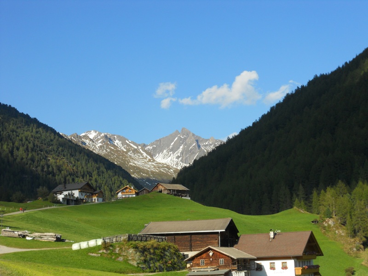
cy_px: 138
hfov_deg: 29.8
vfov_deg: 22.6
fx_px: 691
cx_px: 184
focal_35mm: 65
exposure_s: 1/400
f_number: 5.3
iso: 80
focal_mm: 11.7
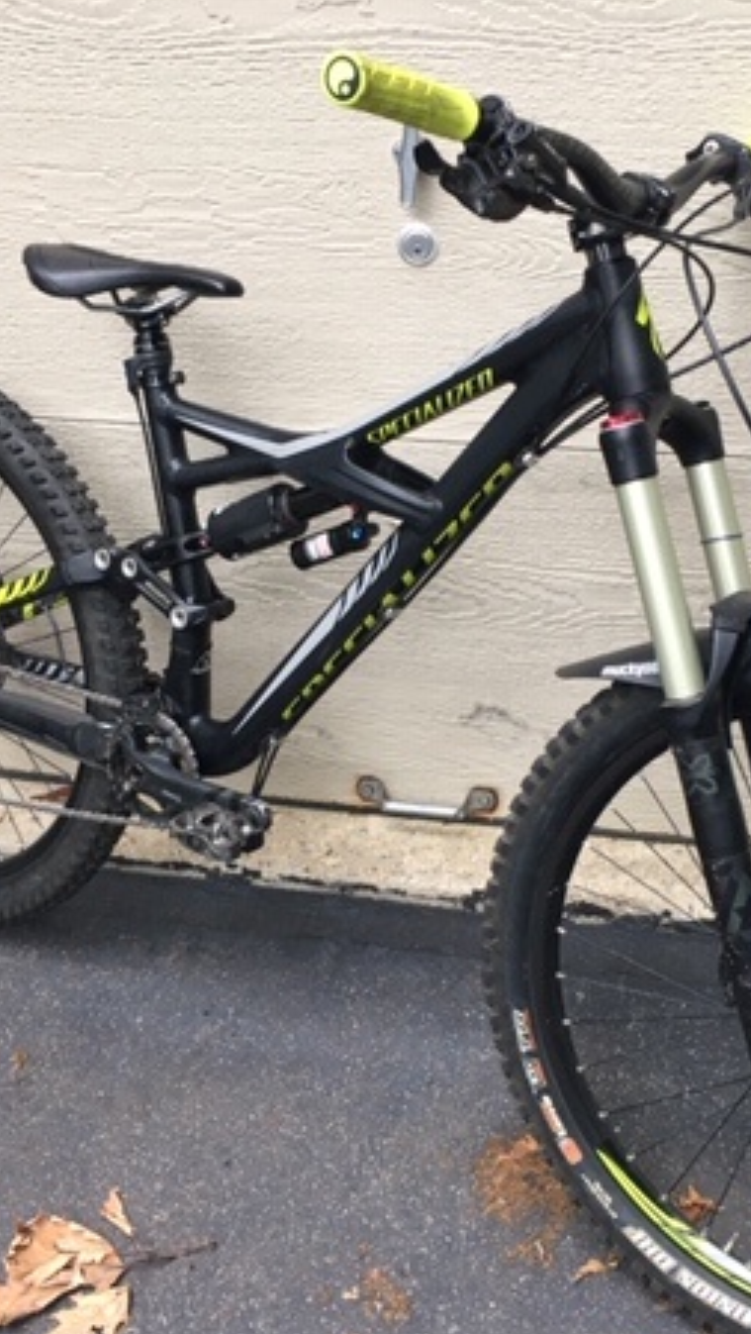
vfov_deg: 45.4
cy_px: 701
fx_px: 1591
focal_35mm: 45
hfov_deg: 26.5
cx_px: 422
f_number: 2.2
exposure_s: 1/30
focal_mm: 4.15
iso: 32
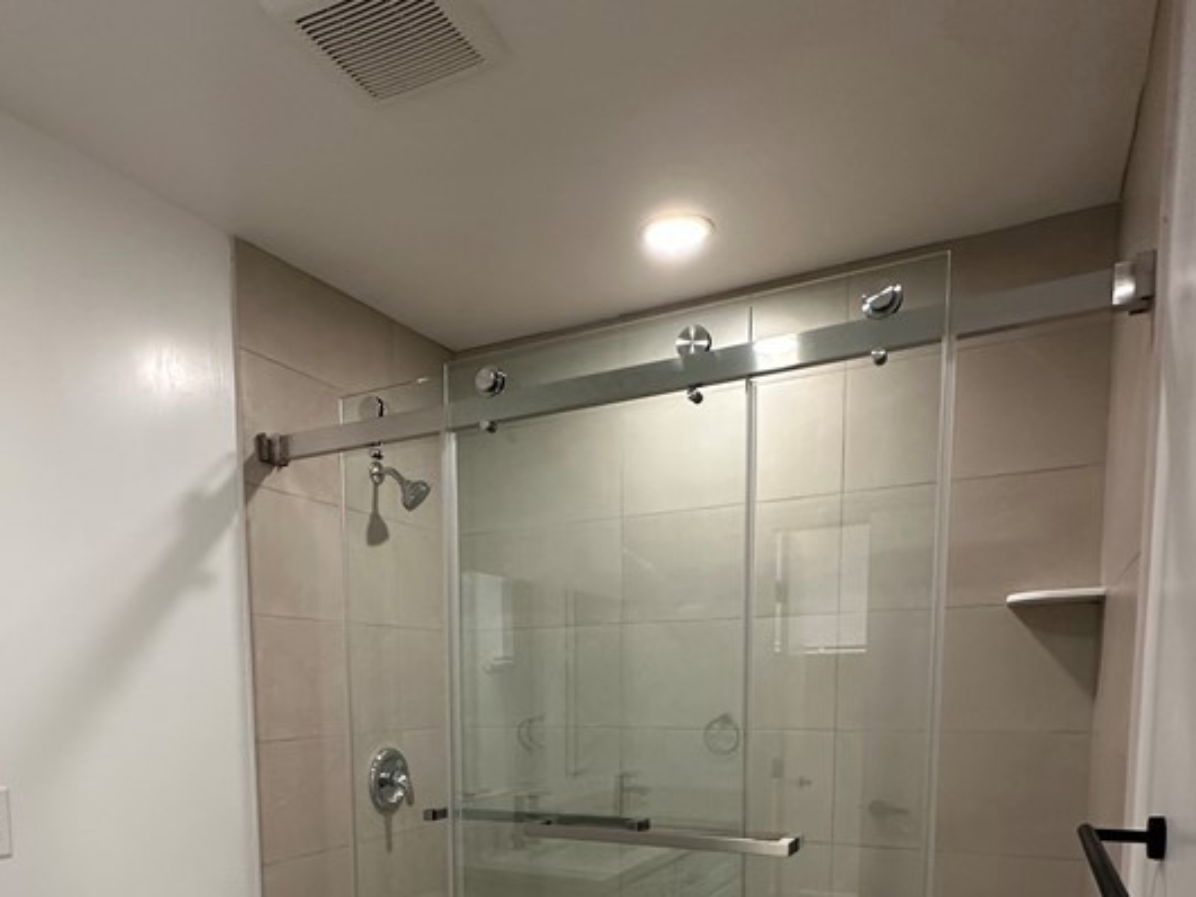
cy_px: 793
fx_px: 933
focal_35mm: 27
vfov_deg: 46.7
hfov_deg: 64.9
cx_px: 493
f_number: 2.2
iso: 250
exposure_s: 1/120
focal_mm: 2.22
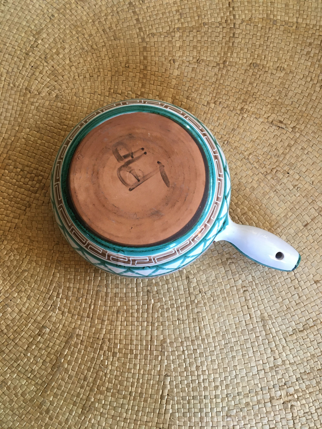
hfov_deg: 48.2
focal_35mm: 29
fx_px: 360
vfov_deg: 61.7
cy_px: 214
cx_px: 161
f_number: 2.2
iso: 160
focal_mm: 4.15
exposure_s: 1/33
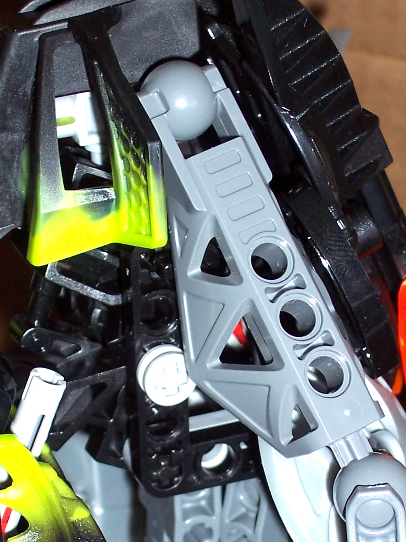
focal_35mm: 122
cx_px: 168
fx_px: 1907
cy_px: 479
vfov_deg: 16.0
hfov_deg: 12.1
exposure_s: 1/90
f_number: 4
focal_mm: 10.8
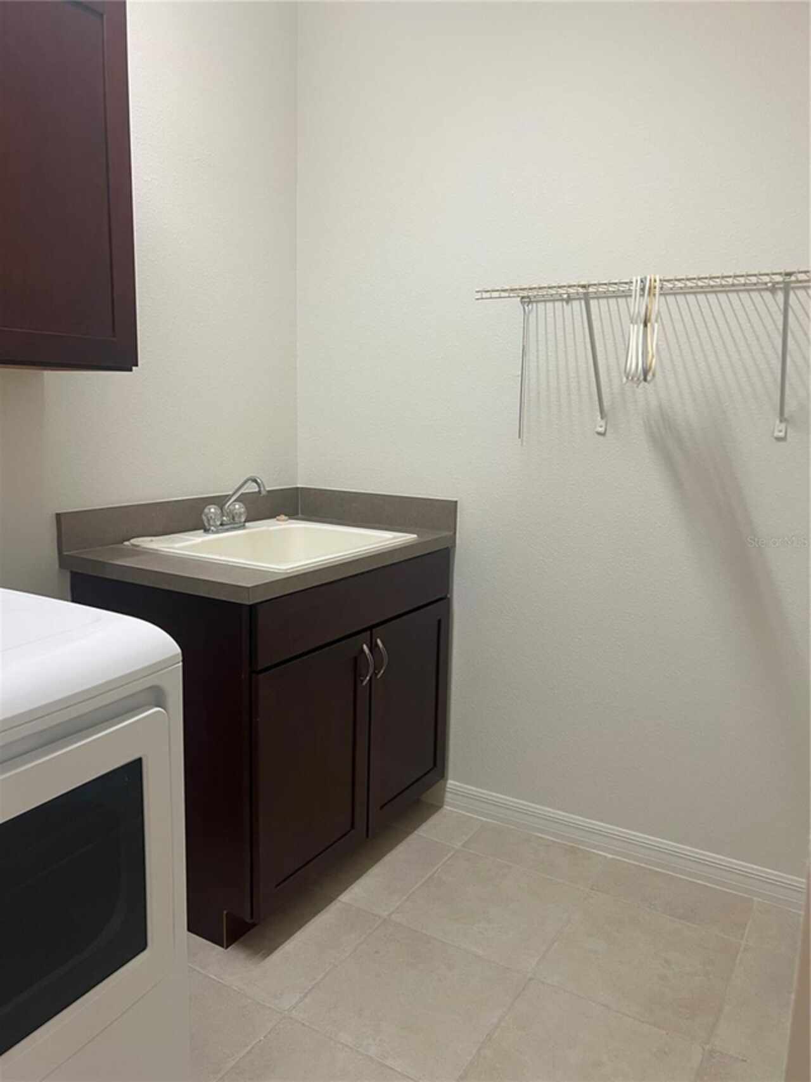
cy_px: 541
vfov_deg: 67.3
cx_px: 406
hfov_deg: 53.1
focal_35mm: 26
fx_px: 812
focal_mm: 5.7
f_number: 1.5
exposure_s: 1/60
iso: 100
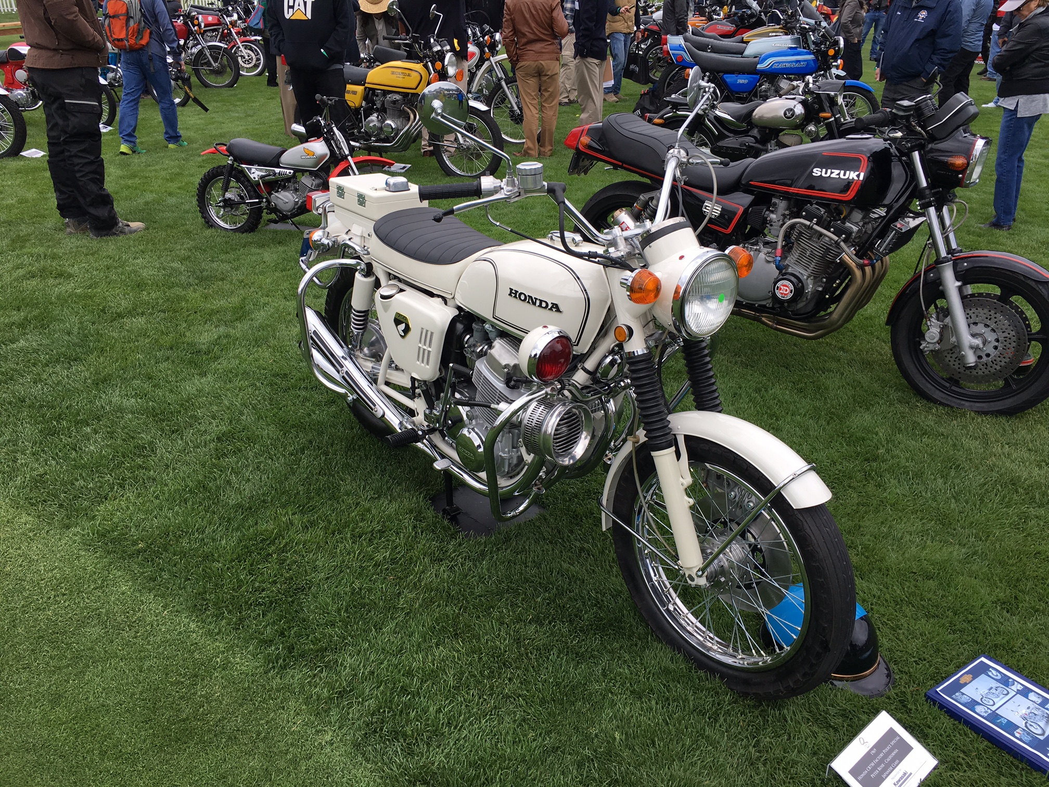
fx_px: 879
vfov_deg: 48.2
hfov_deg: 61.7
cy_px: 394
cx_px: 524
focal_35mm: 29
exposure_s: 1/420
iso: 25
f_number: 2.2
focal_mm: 4.15
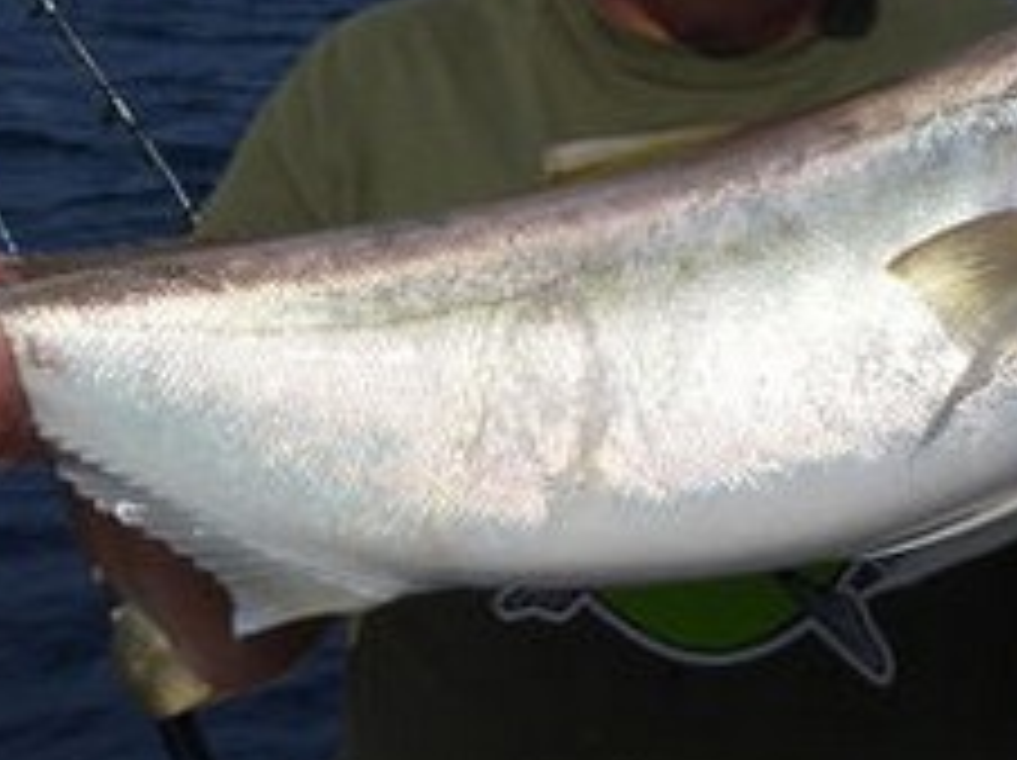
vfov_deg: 18.7
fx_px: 2289
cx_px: 554
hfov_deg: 25.0
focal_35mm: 78
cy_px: 193
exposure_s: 1/400
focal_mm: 4.9
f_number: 10
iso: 100
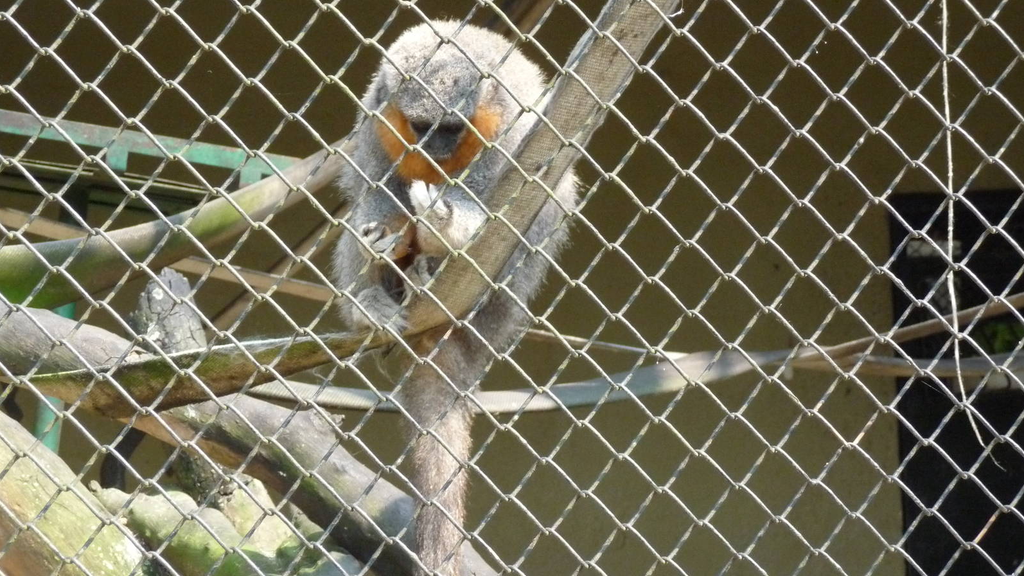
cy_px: 334
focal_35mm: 105
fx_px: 2851
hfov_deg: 20.4
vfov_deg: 11.5
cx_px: 513
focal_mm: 16.3
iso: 500
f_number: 4.7
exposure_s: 1/200
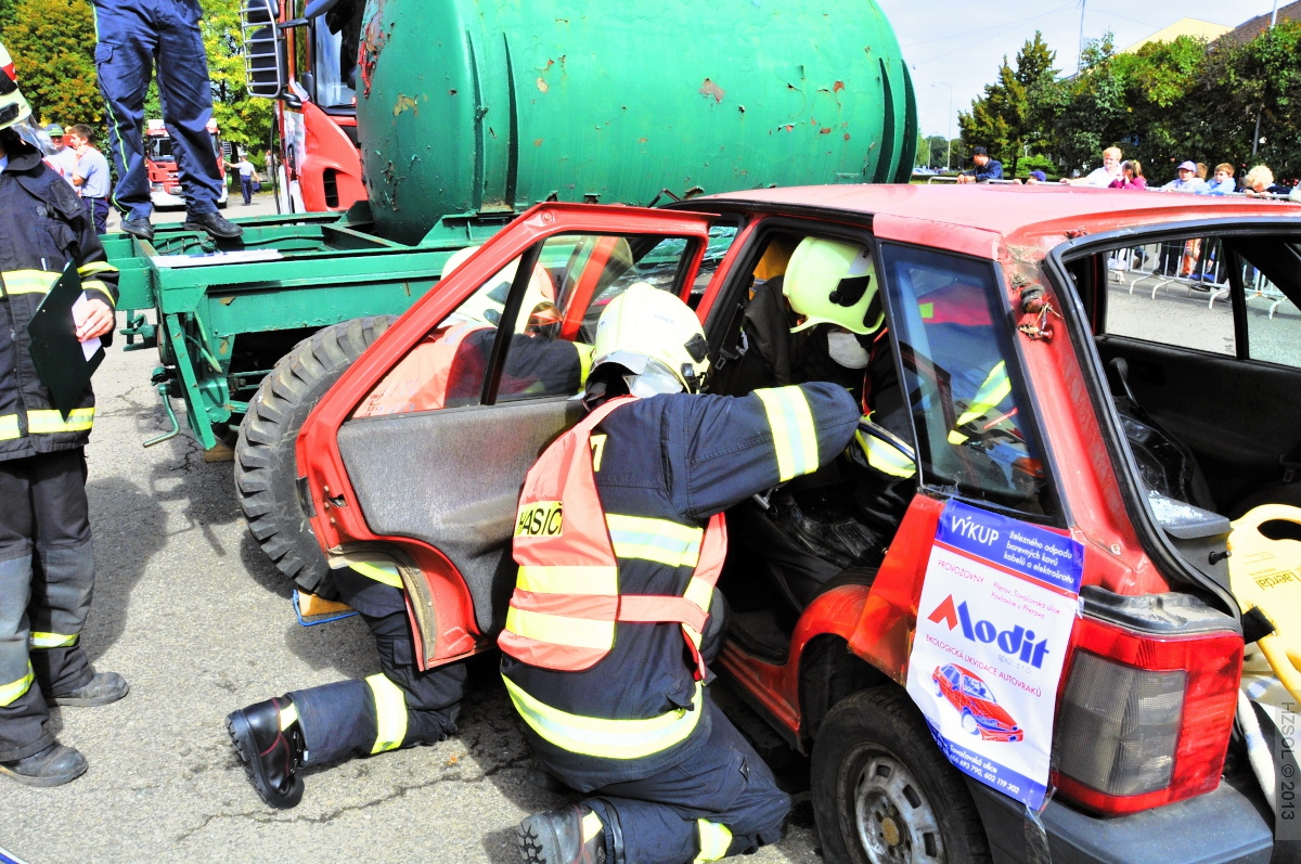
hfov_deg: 67.4
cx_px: 650
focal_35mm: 27
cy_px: 432
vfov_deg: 47.8
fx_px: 975
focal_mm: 18
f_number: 14
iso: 200
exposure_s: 1/200
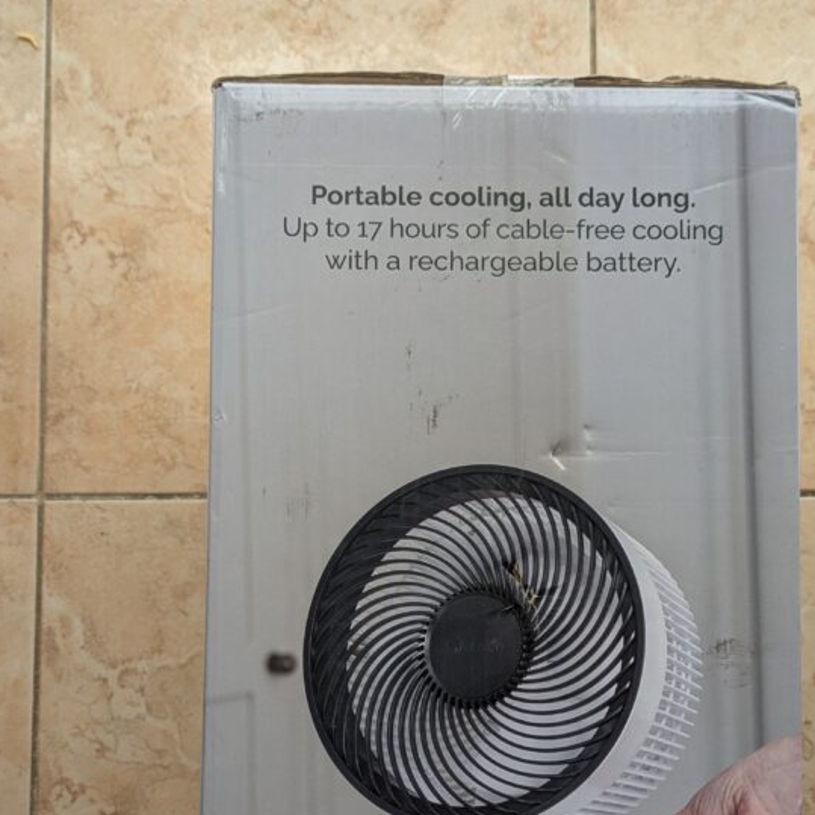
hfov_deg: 39.9
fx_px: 1119
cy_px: 559
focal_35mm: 42
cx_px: 490
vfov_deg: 39.4
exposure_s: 1/210
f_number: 1.89
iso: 41
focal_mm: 5.43
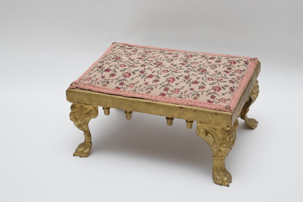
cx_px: 152
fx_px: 694
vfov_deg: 16.6
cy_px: 101
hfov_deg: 24.6
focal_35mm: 82
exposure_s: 1/60
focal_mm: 55
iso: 1800
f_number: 5.6
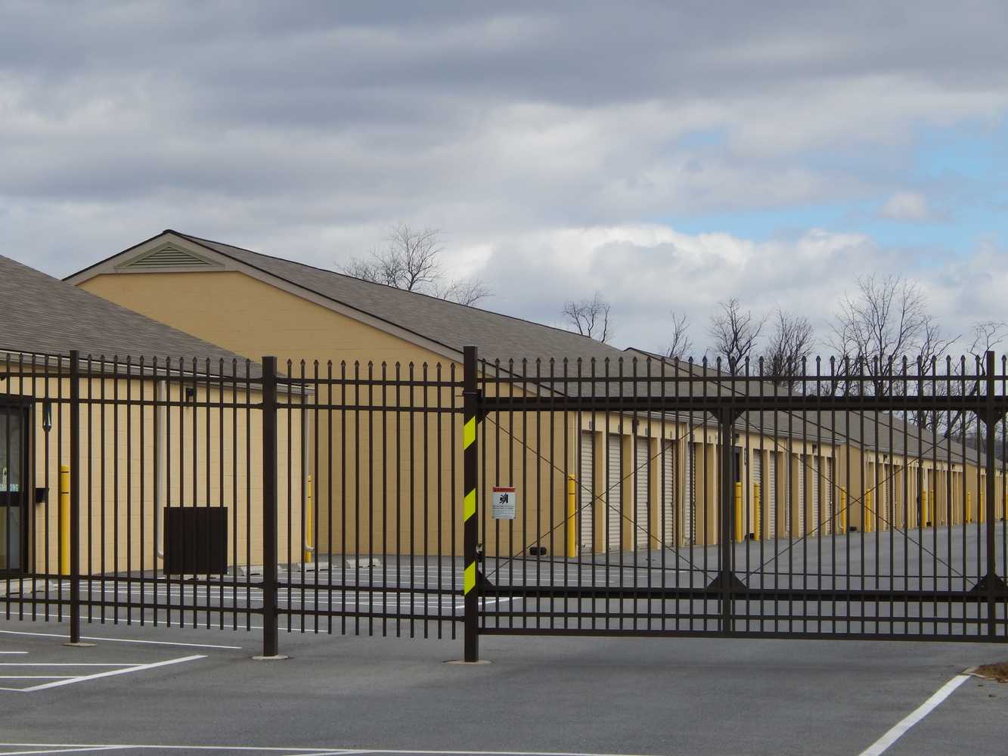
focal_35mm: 105
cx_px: 504
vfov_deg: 14.1
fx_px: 3058
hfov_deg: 18.7
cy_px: 378
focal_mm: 18.7
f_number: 4.5
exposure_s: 1/1000
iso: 125
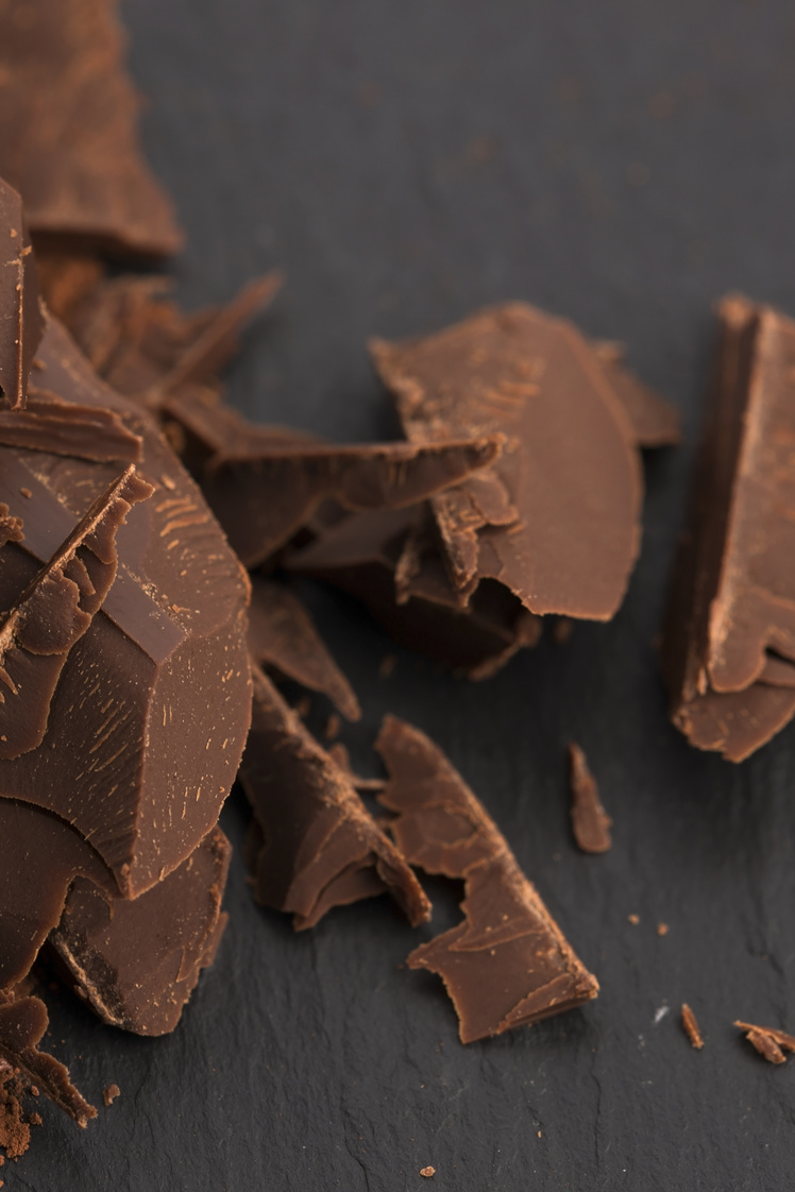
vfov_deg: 13.0
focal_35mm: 158
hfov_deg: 8.7
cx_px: 285
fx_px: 5233
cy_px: 597
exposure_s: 1/60
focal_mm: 105
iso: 100
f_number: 13
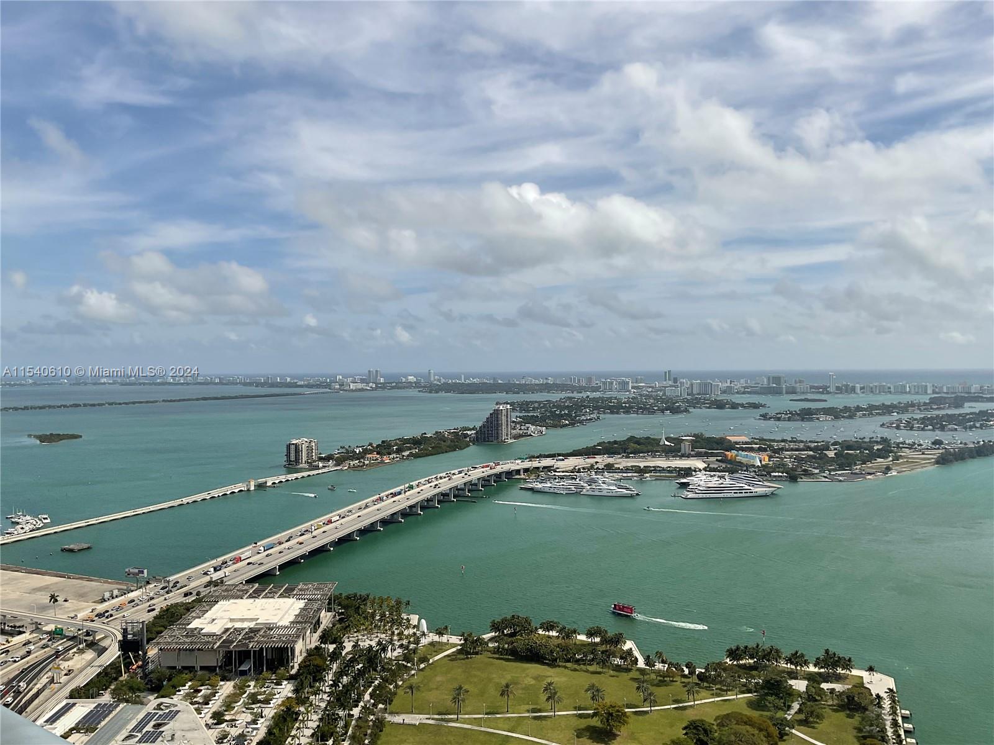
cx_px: 497
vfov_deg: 48.2
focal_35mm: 29
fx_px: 833
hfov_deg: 61.7
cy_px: 372
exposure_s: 1/4065
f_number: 1.8
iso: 16
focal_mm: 3
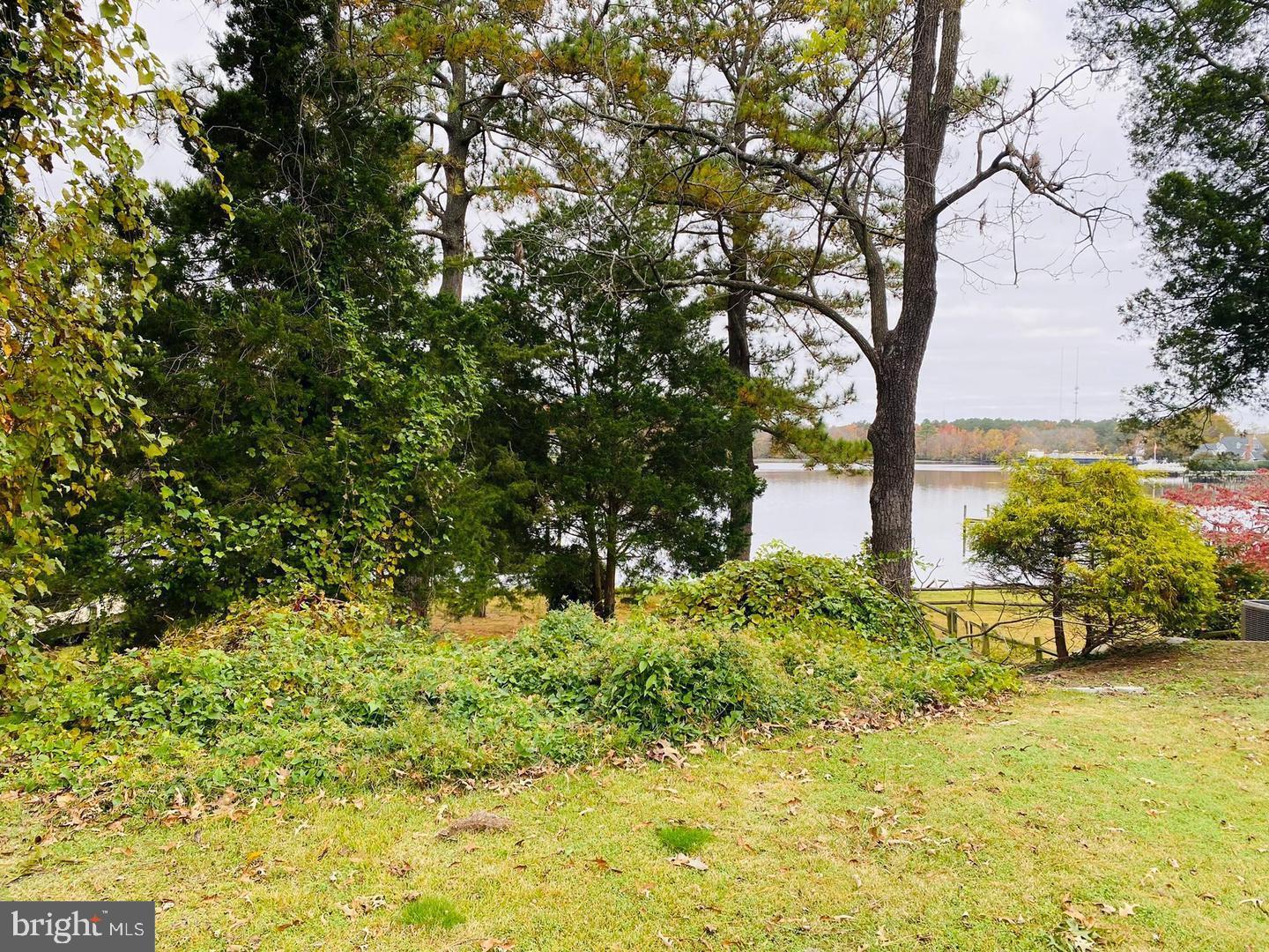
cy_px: 476
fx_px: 953
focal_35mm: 26
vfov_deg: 53.1
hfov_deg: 67.3
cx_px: 634
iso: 32
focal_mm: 4.25
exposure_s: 1/384
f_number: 1.8
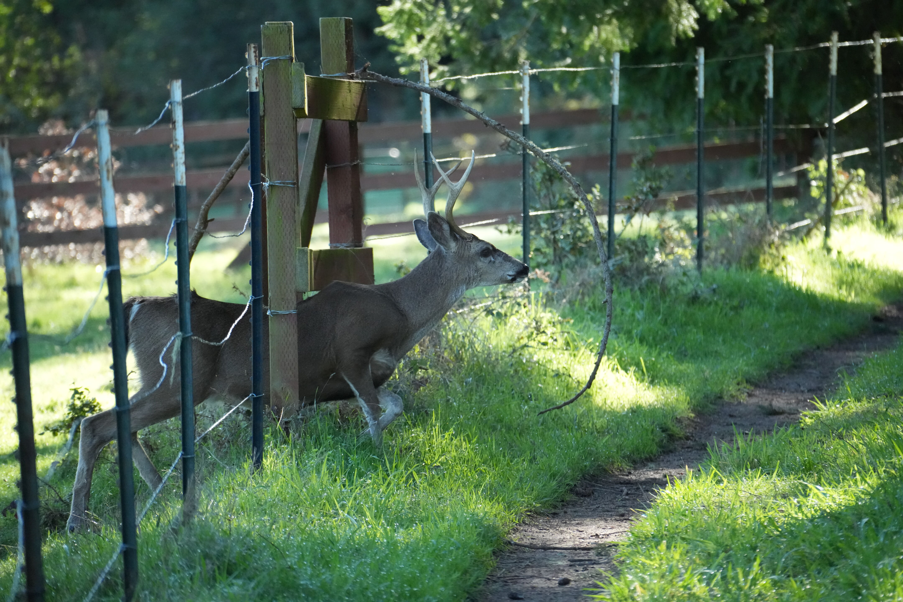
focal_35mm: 300
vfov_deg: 4.6
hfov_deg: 6.9
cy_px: 301
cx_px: 452
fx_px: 7524
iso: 8000
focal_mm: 300
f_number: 7.1
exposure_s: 1/1600
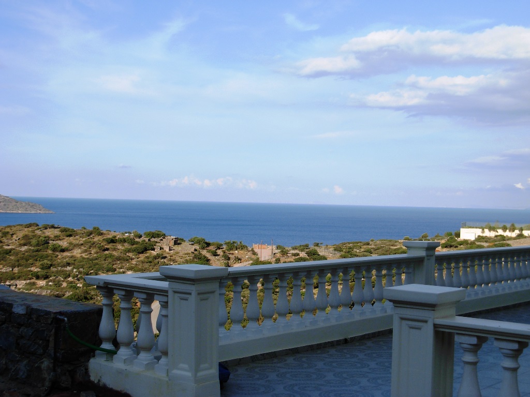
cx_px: 265
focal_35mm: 58
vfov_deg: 25.2
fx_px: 888
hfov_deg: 33.2
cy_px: 198
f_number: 3.3
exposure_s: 1/995
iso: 79
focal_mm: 9.5
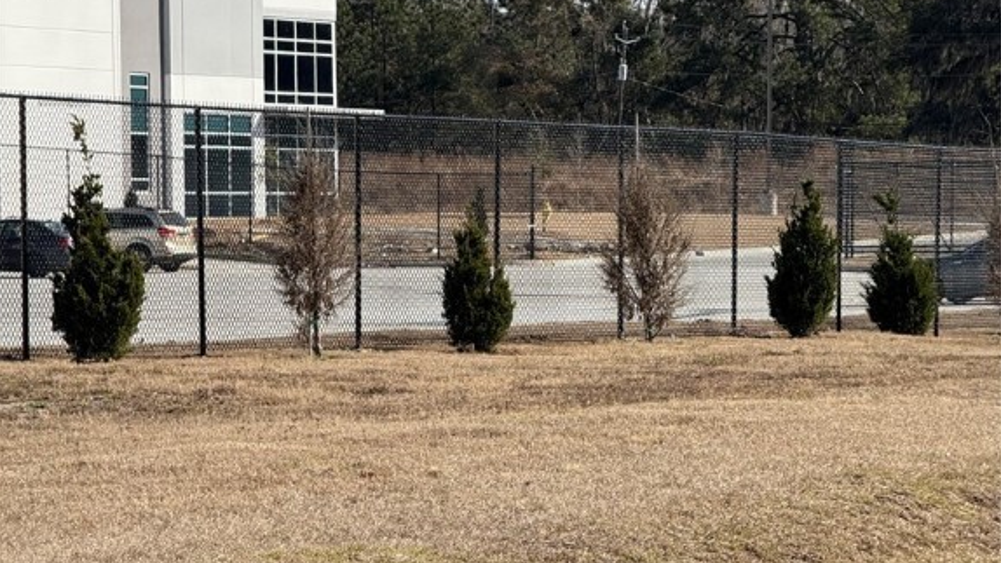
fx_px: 4645
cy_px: 518
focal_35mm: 175
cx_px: 500
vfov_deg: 6.9
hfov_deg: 12.3
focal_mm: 15.66
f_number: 2.8
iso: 64
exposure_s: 1/1451
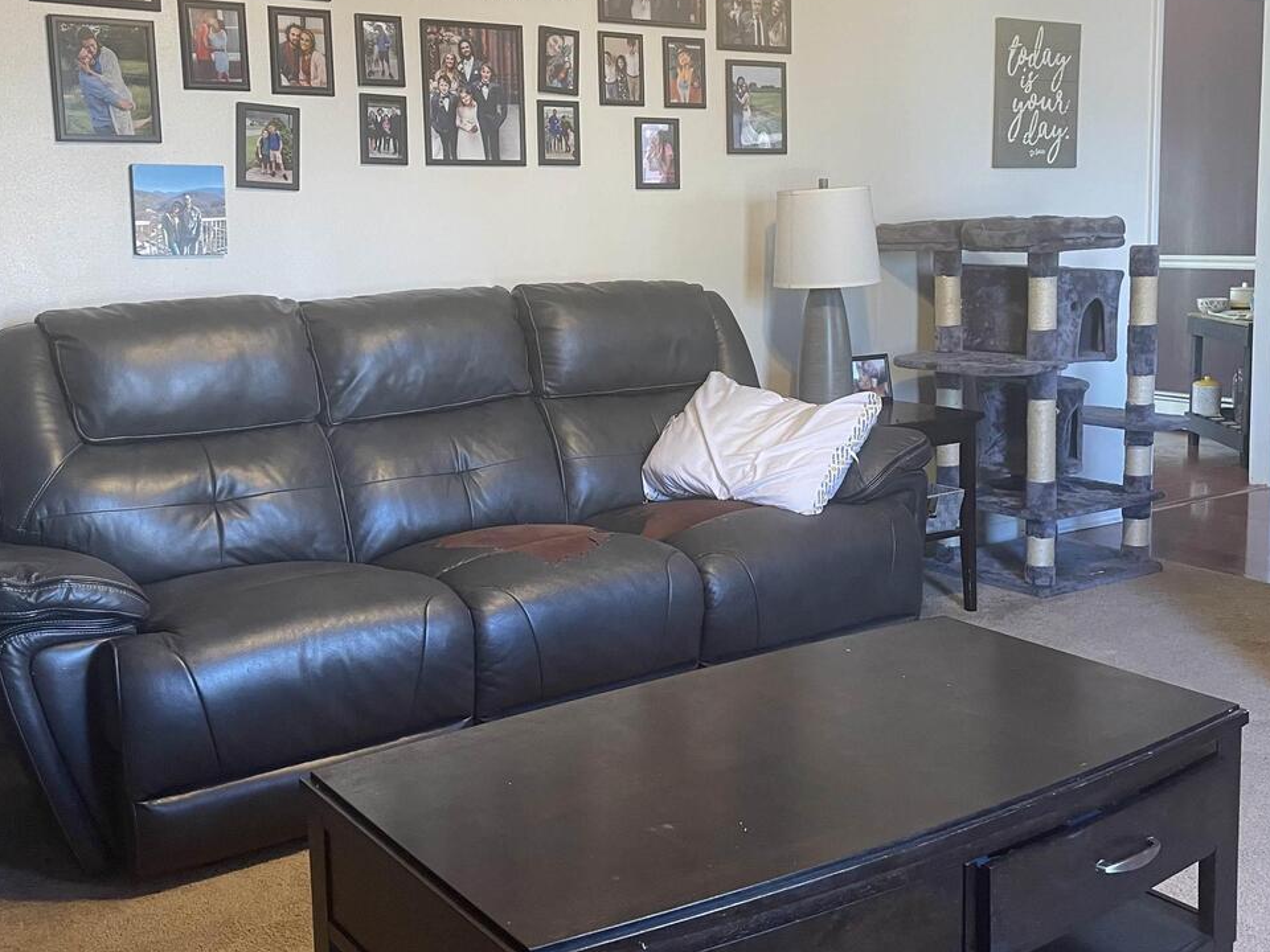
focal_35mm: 39
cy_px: 398
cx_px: 672
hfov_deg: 47.8
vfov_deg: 36.7
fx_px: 1431
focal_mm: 4.2
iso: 125
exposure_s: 1/60
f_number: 1.6
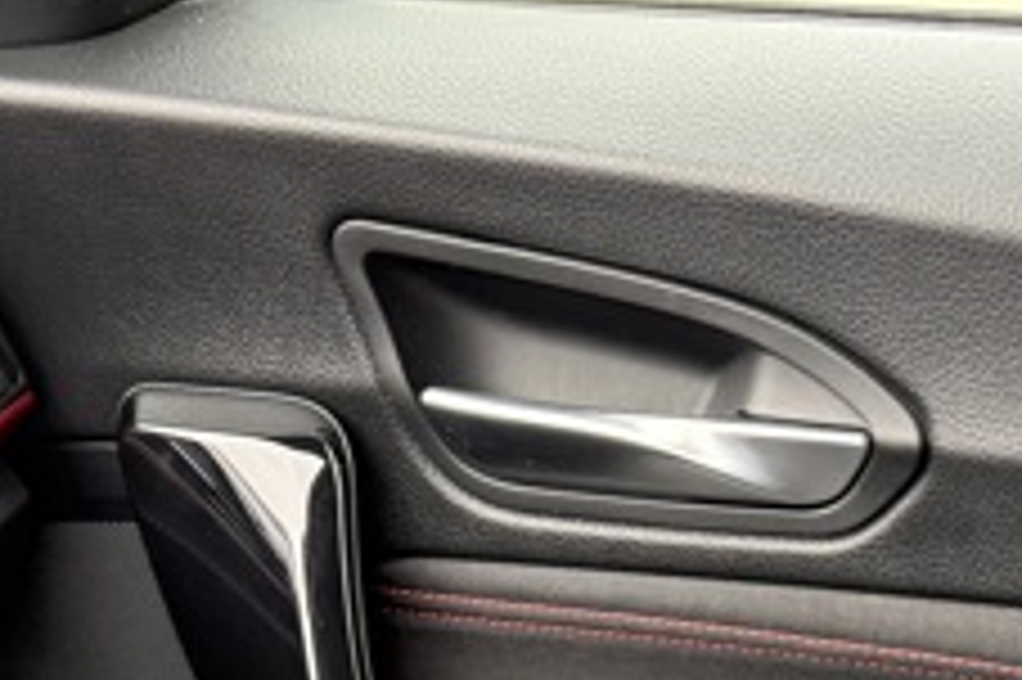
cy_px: 1279
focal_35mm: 88
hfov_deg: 22.9
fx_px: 2496
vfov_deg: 13.6
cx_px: 239
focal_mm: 6.76
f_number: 1.78
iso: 200
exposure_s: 1/60
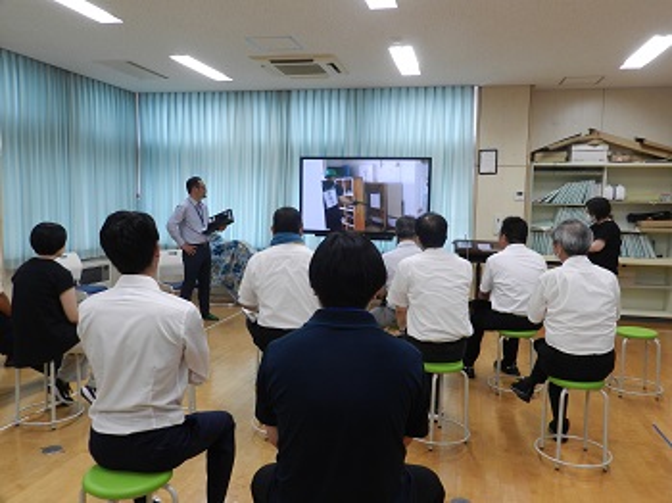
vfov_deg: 49.7
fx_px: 543
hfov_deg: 63.5
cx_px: 336
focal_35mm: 28
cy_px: 252
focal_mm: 5
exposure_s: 1/30
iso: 160
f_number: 3.6
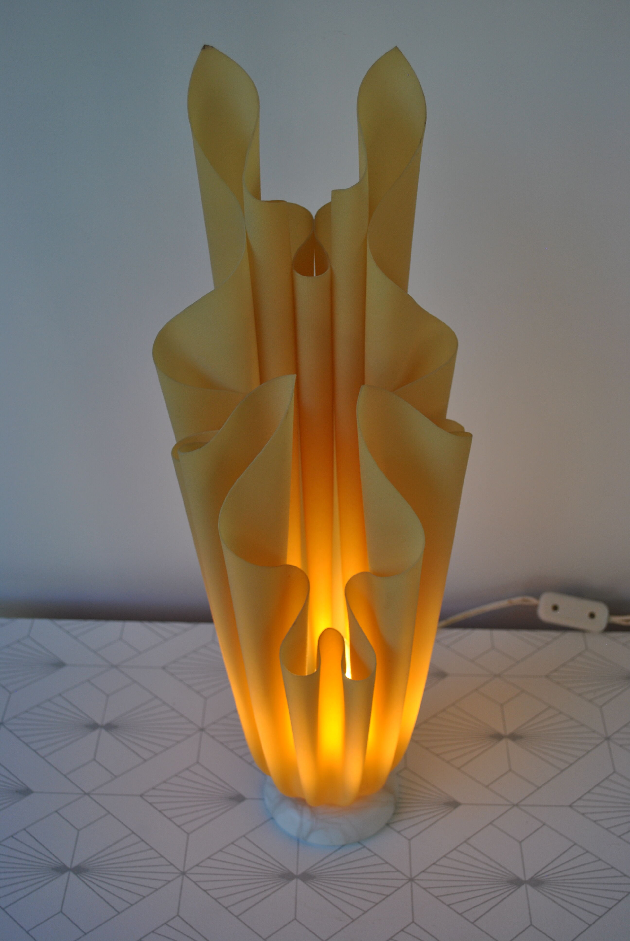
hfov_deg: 29.9
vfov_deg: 43.6
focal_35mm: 45
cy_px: 470
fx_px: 1178
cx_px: 315
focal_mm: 30
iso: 140
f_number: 5.6
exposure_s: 1/125
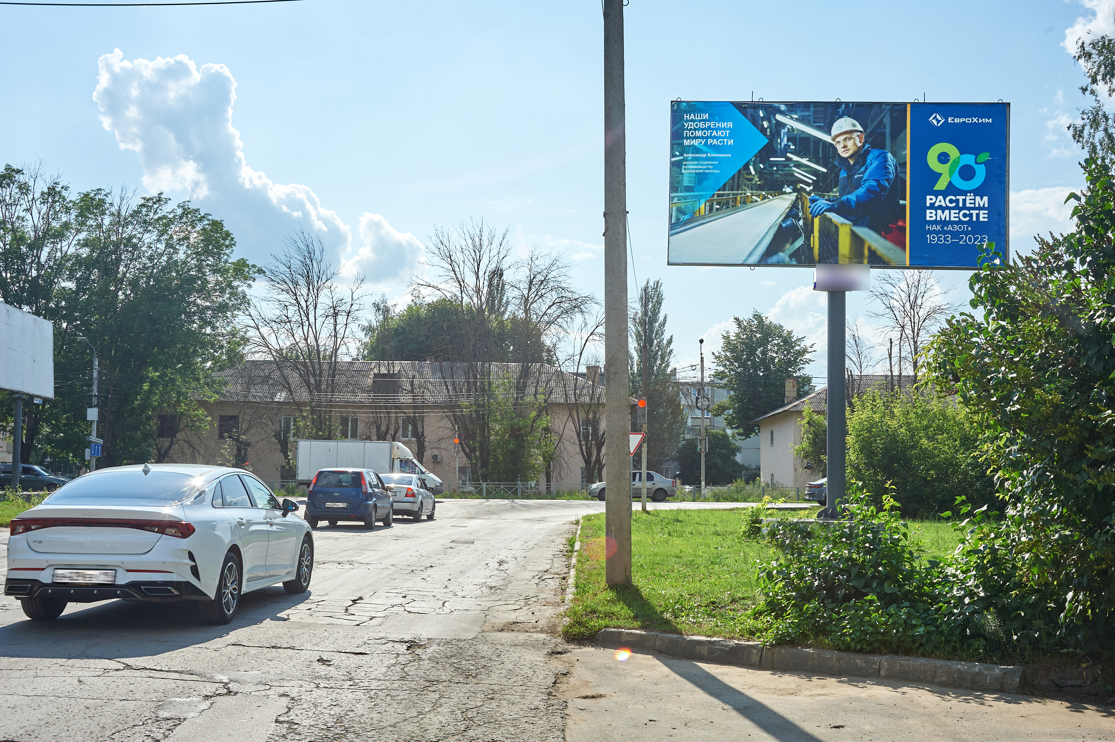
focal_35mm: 38
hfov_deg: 50.7
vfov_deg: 35.0
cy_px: 371
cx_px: 558
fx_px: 1176
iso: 200
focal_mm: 38
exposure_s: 1/400
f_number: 11
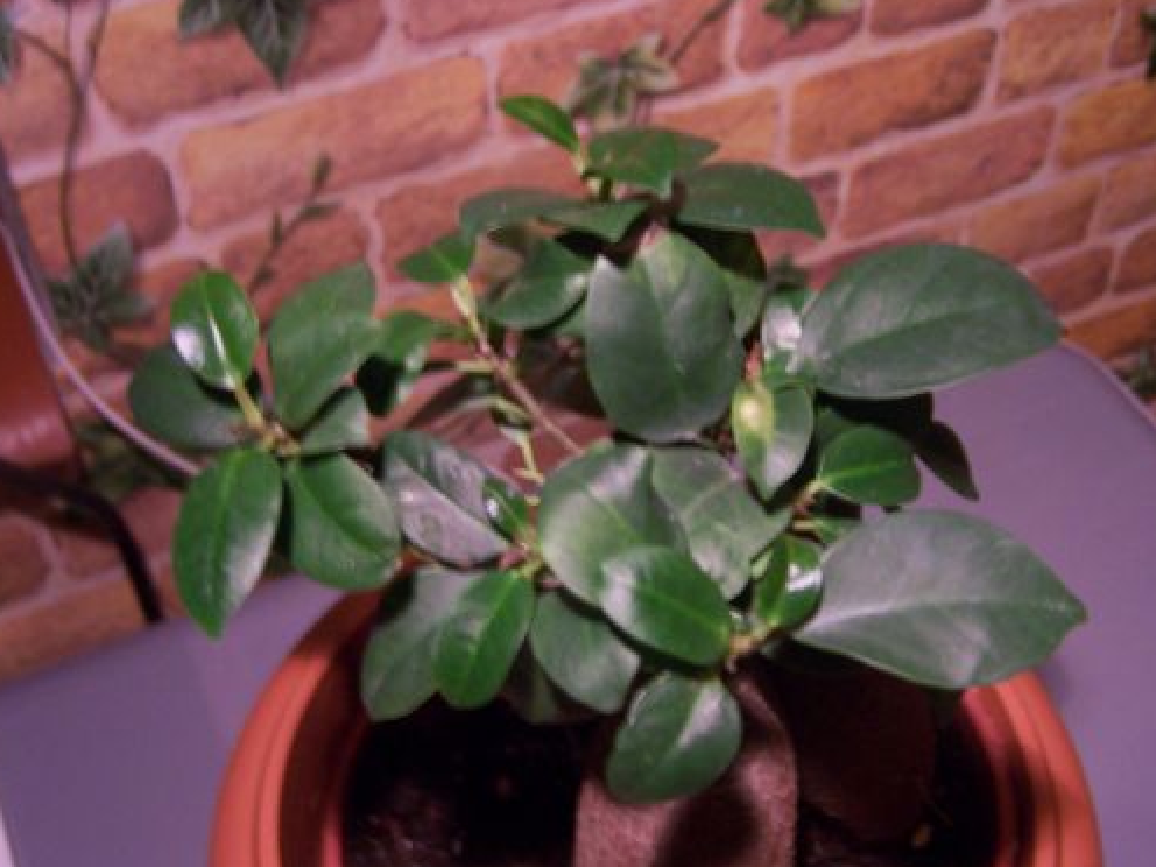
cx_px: 571
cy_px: 434
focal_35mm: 46
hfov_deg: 41.2
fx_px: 1536
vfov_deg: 31.5
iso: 140
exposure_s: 1/8
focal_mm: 6.3
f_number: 2.8
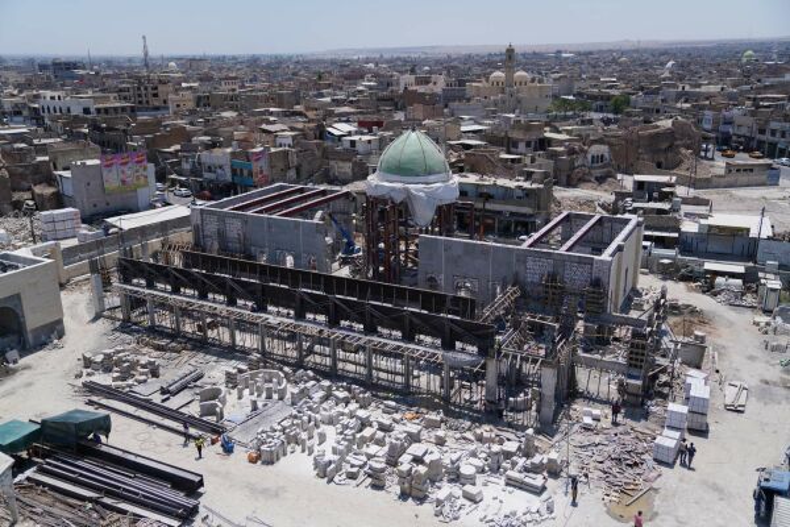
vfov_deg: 42.3
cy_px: 264
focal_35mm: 31
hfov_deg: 60.3
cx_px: 395
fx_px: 680
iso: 100
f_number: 2.8
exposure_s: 1/2500
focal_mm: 31
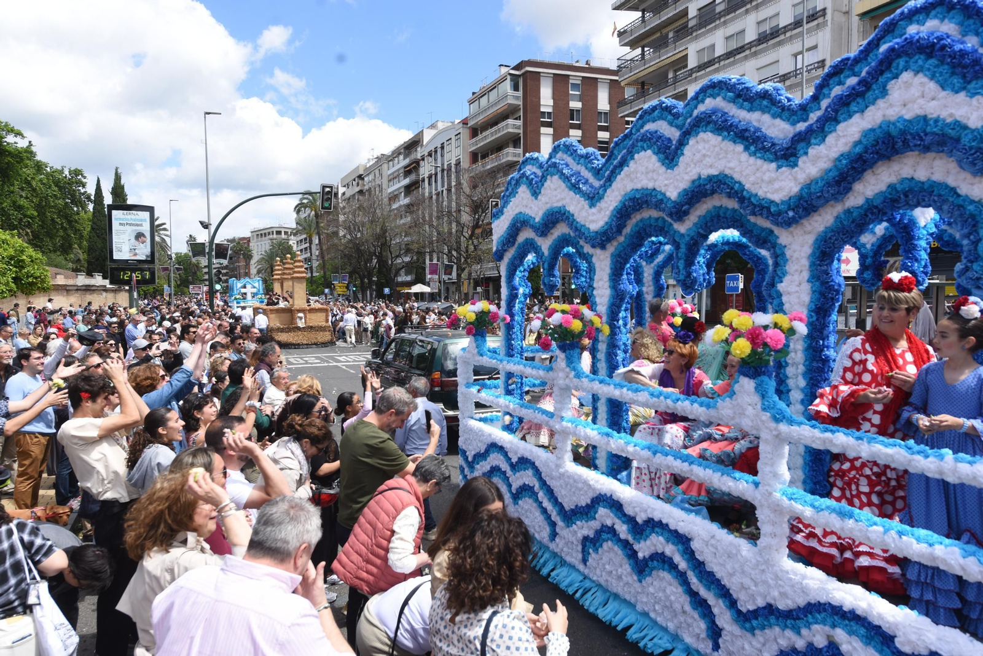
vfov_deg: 53.2
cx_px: 492
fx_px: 656
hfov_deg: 73.7
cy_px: 328
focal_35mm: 24
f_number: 7.1
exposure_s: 1/250
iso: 100
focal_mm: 24
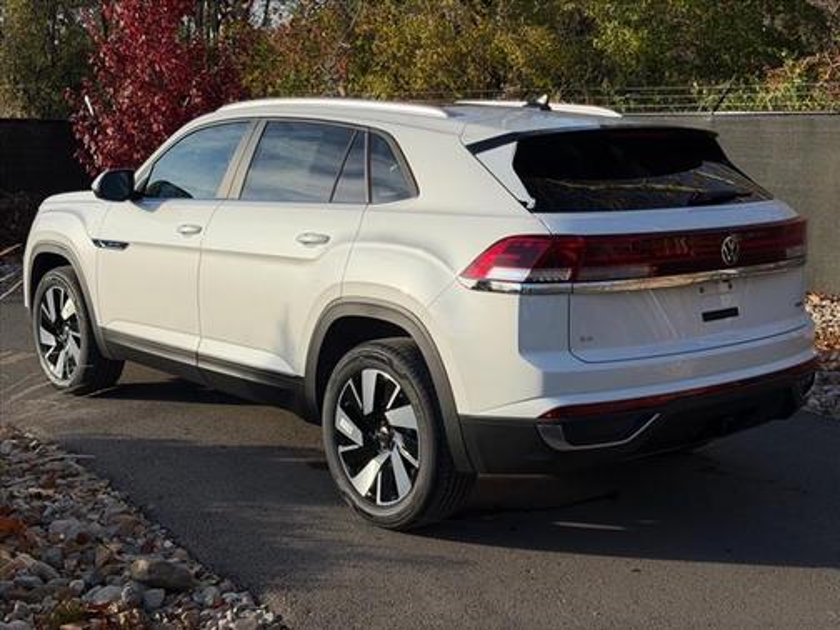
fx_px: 1165
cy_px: 315
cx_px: 420
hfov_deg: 39.7
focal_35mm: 48
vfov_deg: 30.3
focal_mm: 6.76
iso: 64
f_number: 1.78
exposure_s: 1/4329
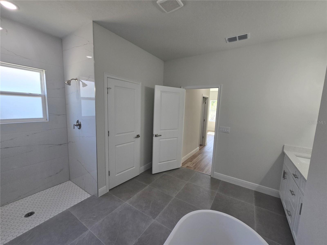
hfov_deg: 106.2
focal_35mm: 13
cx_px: 164
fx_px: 123
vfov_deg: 89.9
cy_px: 122
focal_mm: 2.2
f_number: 2.2
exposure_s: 1/120
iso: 80
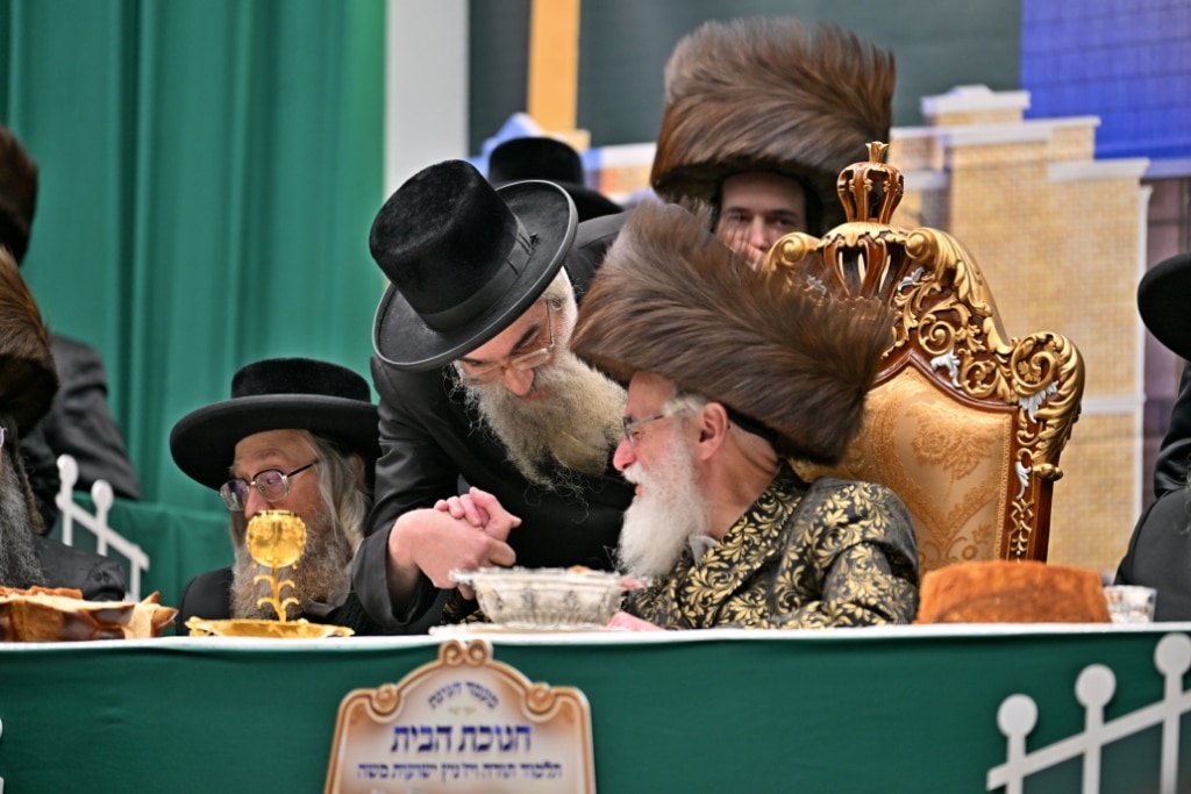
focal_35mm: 200
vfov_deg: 6.9
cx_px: 596
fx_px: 6617
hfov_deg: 10.3
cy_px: 397
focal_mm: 200
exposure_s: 1/250
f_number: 2.8
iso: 200
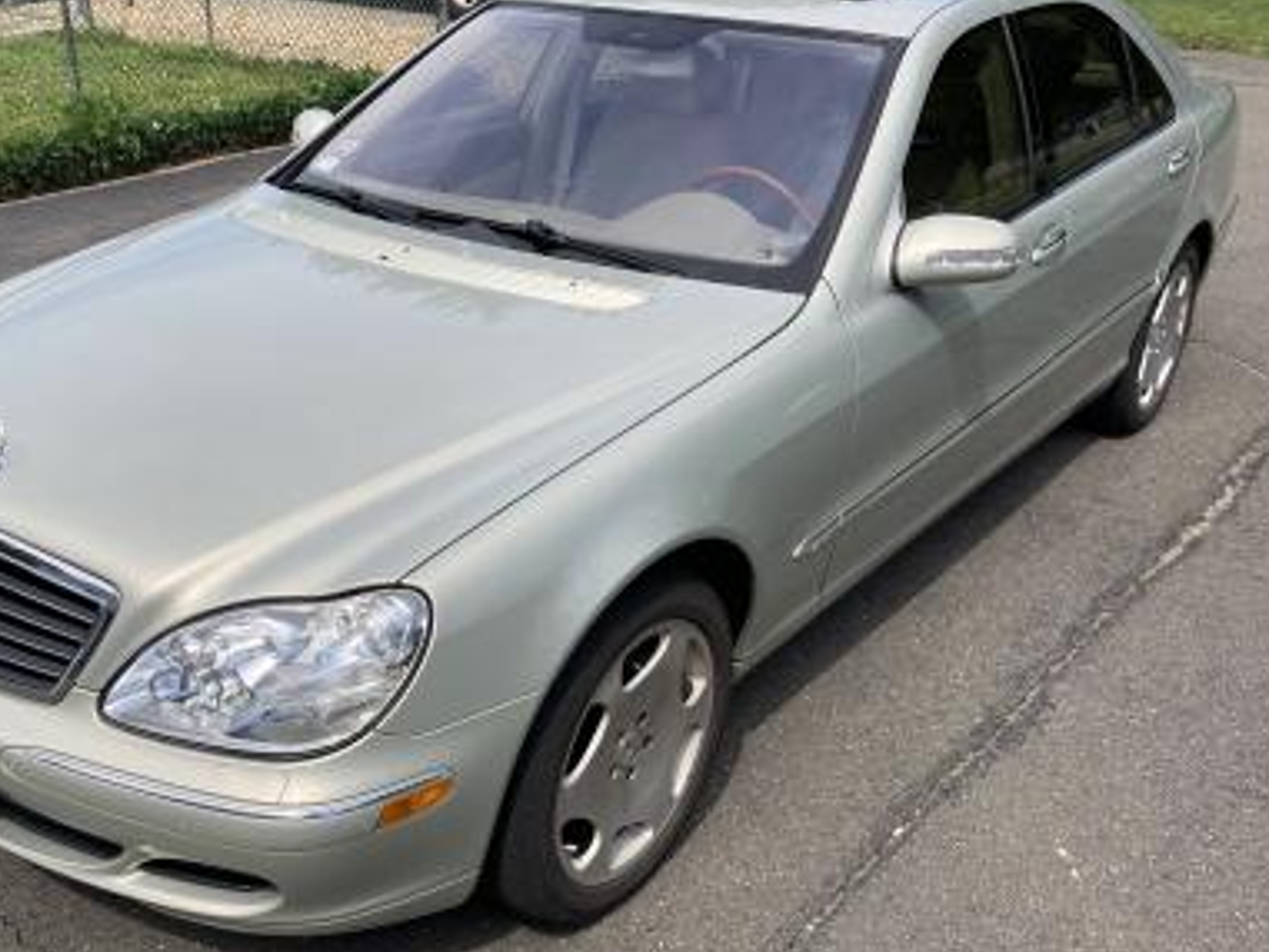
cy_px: 529
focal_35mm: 37
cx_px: 503
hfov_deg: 49.8
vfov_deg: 38.6
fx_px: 1357
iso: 20
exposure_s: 1/1779
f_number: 1.8
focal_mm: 3.99
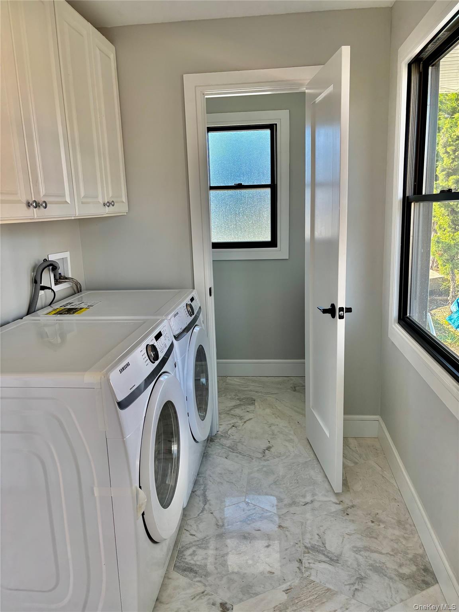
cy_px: 306
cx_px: 230
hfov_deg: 53.1
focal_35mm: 26
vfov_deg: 67.3
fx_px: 460
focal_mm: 5.96
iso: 64
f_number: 1.6
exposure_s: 1/137
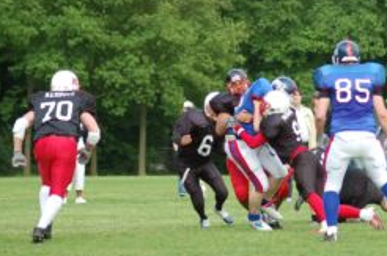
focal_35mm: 304
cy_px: 138
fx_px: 3262
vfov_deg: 4.5
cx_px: 251
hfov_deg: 6.8
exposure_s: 1/800
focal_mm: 110
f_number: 4.2
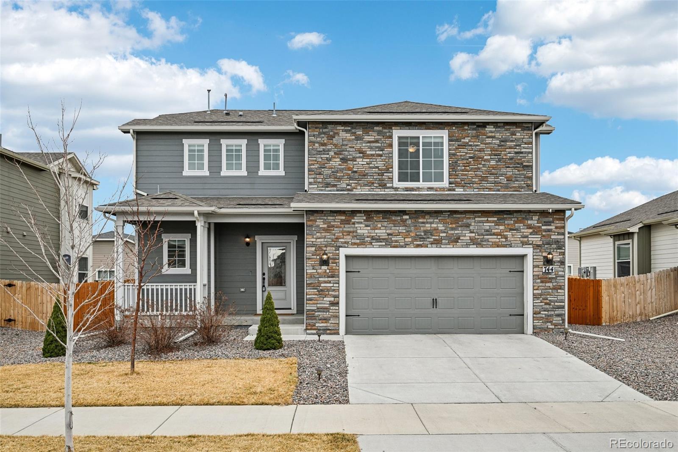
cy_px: 226
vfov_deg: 43.6
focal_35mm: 30
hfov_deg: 61.9
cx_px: 339
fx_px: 565
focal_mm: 30
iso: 64
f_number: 11
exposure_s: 1/40
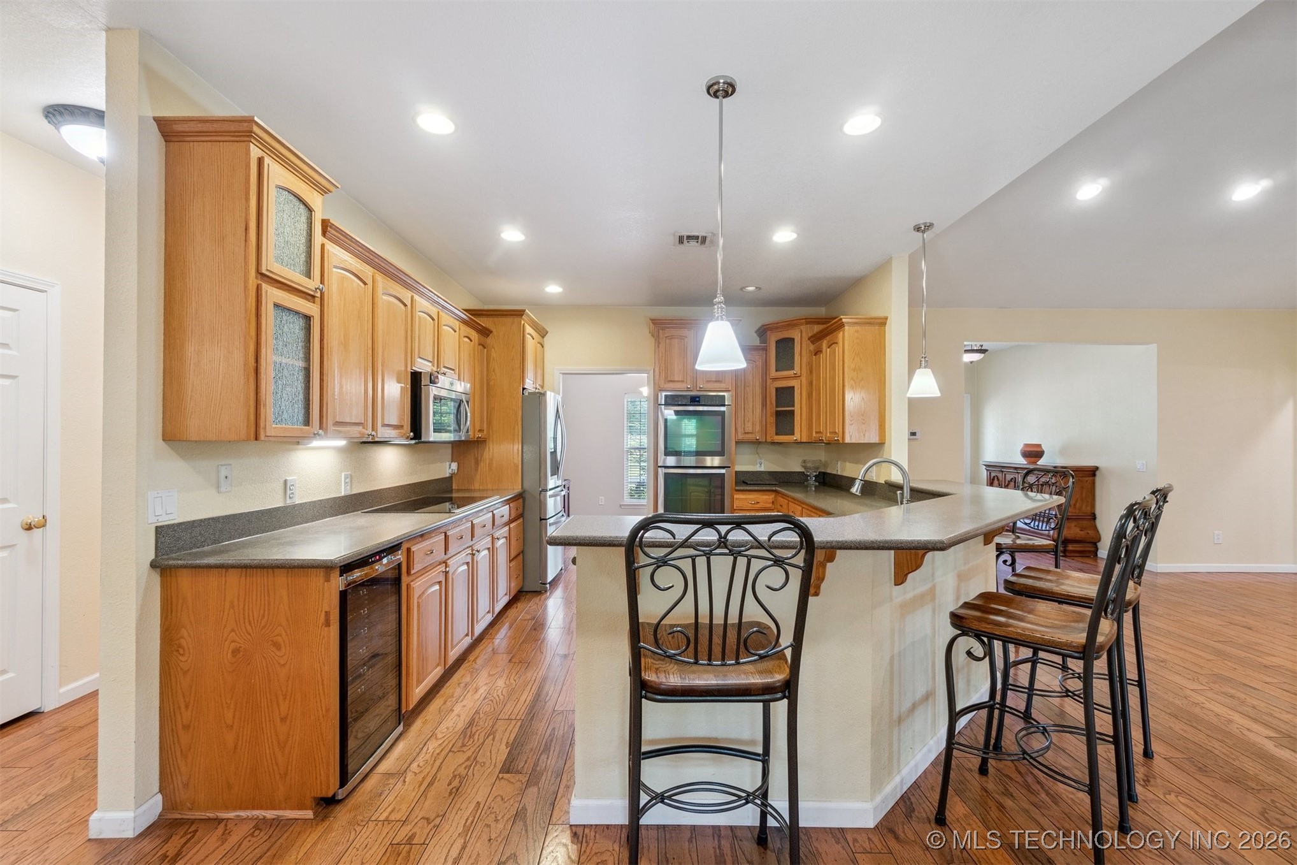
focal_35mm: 15
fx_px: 540
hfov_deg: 100.4
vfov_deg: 77.3
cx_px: 648
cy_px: 432
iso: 200
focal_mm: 10
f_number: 6.3
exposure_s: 1/13
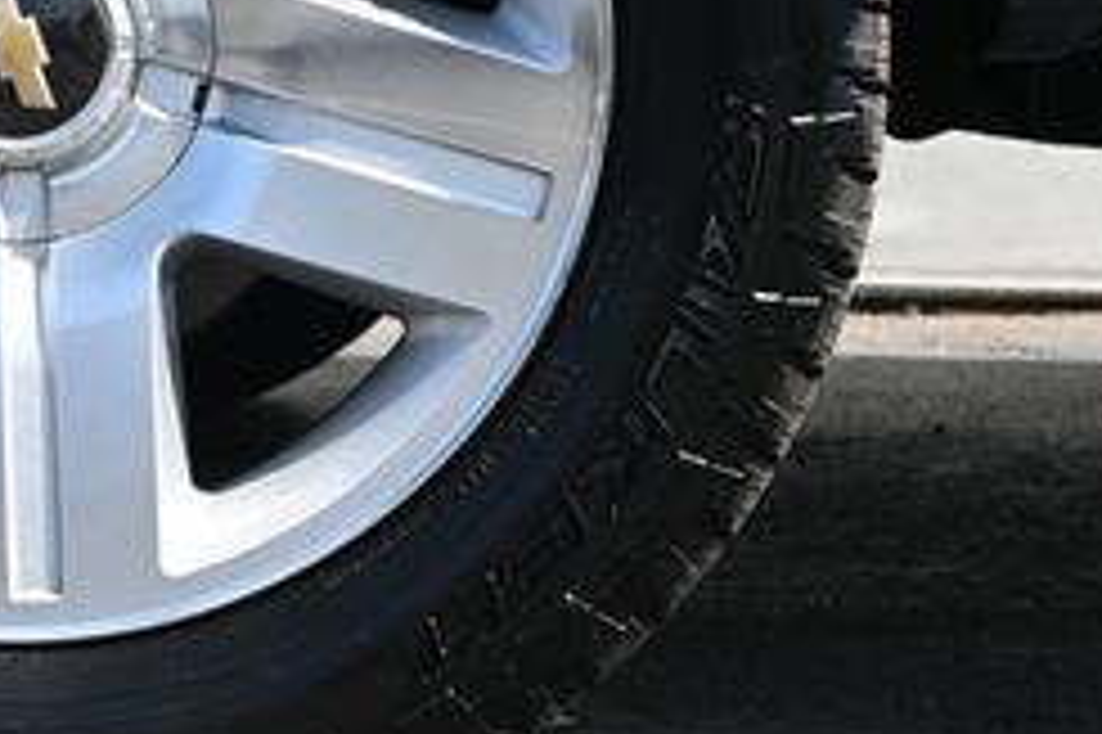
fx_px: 3955
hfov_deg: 15.6
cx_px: 18
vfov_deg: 10.5
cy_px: 23
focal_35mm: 129
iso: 180
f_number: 5.6
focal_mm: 33
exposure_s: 1/250
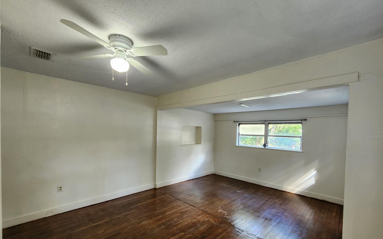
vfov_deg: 78.2
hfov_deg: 105.3
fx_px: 146
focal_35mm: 14
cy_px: 136
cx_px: 194
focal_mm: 2.2
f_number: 2.2
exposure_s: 1/60
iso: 250
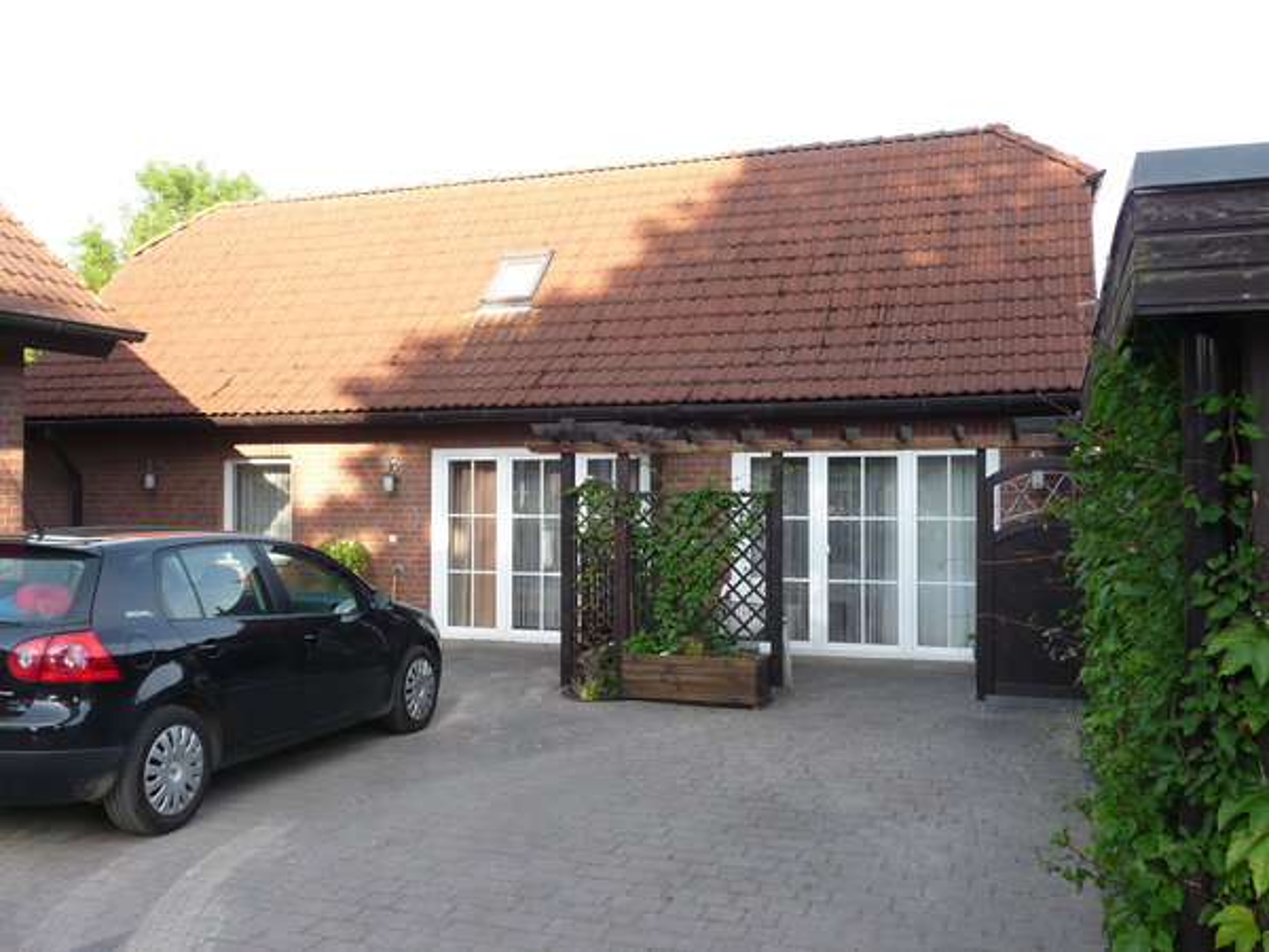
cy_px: 476
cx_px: 634
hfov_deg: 60.0
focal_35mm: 30
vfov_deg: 46.8
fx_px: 1100
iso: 100
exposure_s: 1/160
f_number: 3.4
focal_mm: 5
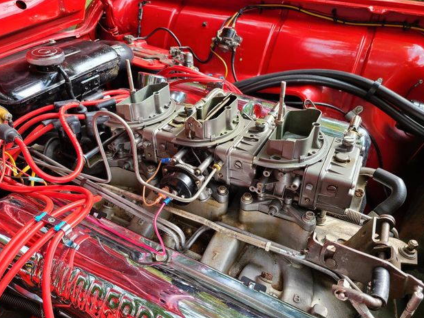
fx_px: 331
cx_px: 212
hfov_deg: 65.3
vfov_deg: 51.4
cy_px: 160
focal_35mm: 27
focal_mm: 5.4
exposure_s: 1/215
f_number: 1.8
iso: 40
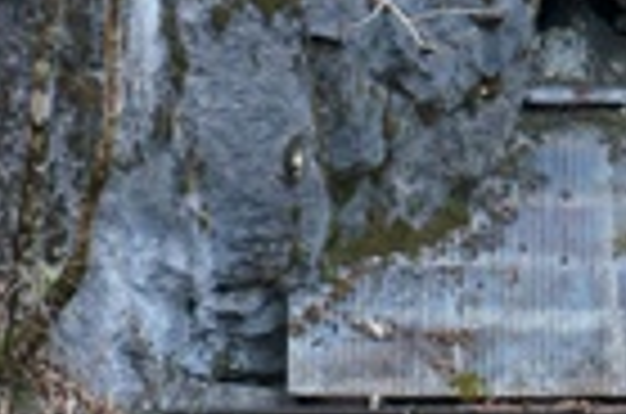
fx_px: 7938
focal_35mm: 458
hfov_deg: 4.5
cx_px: 806
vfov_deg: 3.0
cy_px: 668
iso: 1250
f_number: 6.3
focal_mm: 88.3
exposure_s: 1/160
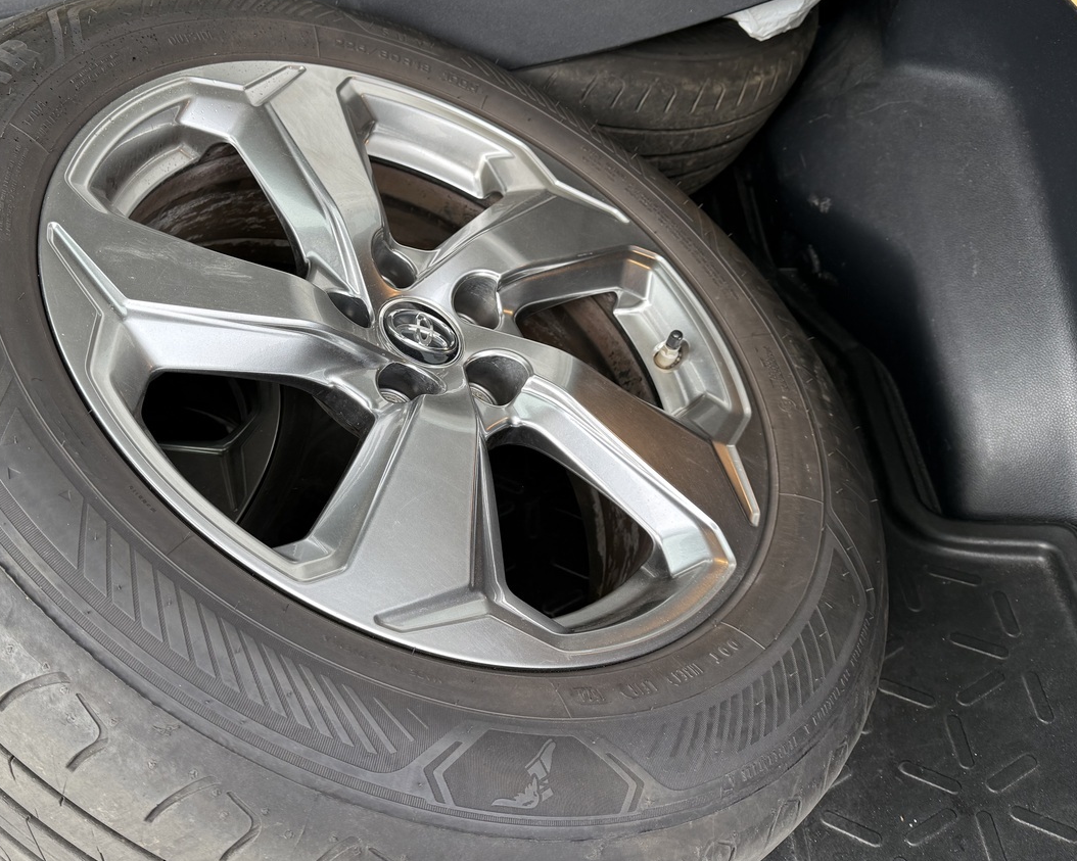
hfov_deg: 54.8
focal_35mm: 32
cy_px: 344
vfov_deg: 45.5
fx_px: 1020
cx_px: 385
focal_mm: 6.76
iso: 100
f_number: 1.78
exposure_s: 1/245
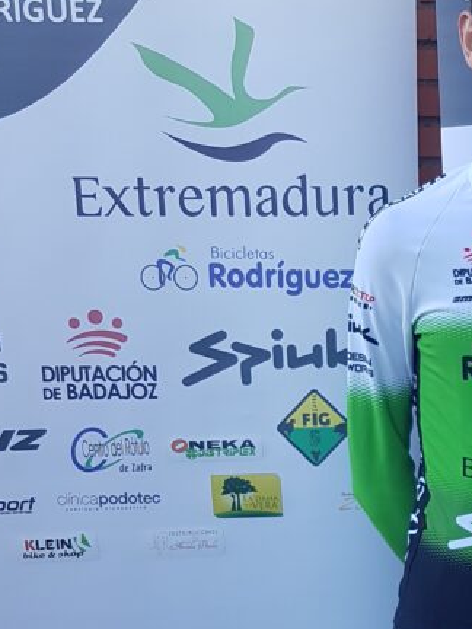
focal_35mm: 69
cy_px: 593
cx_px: 514
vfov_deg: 27.0
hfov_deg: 20.4
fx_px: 1254
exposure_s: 1/162
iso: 40
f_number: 1.7
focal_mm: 4.2
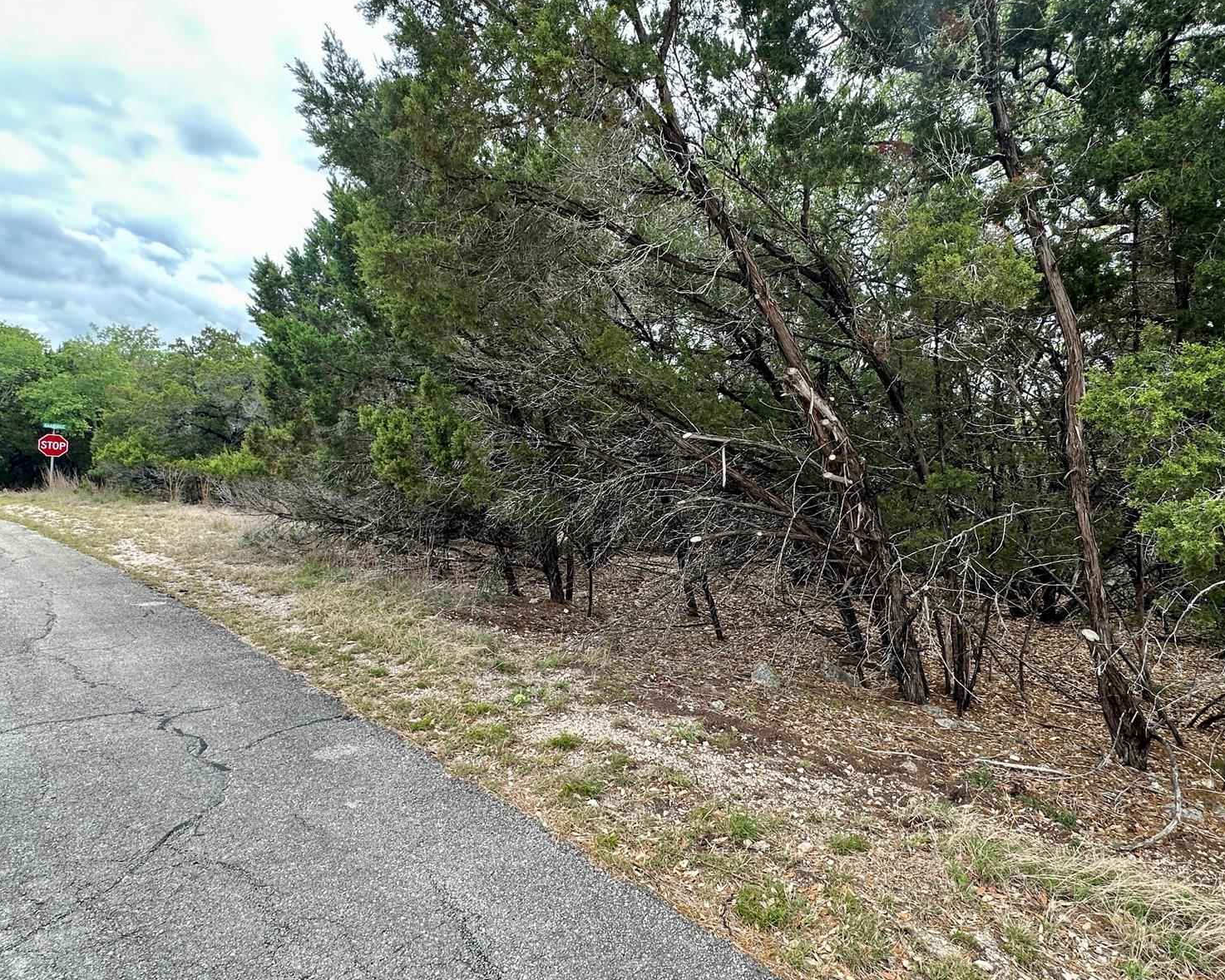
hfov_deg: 83.0
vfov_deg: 70.8
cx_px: 677
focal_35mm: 19
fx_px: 689
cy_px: 501
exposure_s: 1/290
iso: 40
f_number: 2.2
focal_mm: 2.22
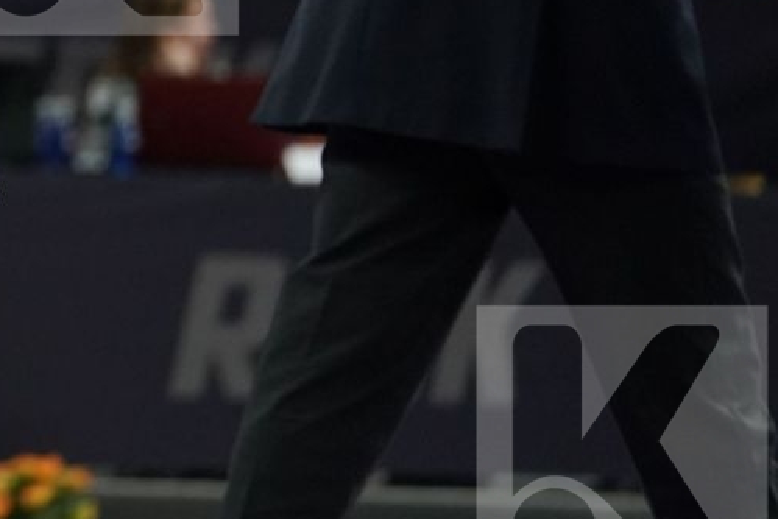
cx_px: -435
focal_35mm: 721
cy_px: -106
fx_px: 15585
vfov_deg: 1.9
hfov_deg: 2.9
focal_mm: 200
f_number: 2.8
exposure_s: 1/1000
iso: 1600
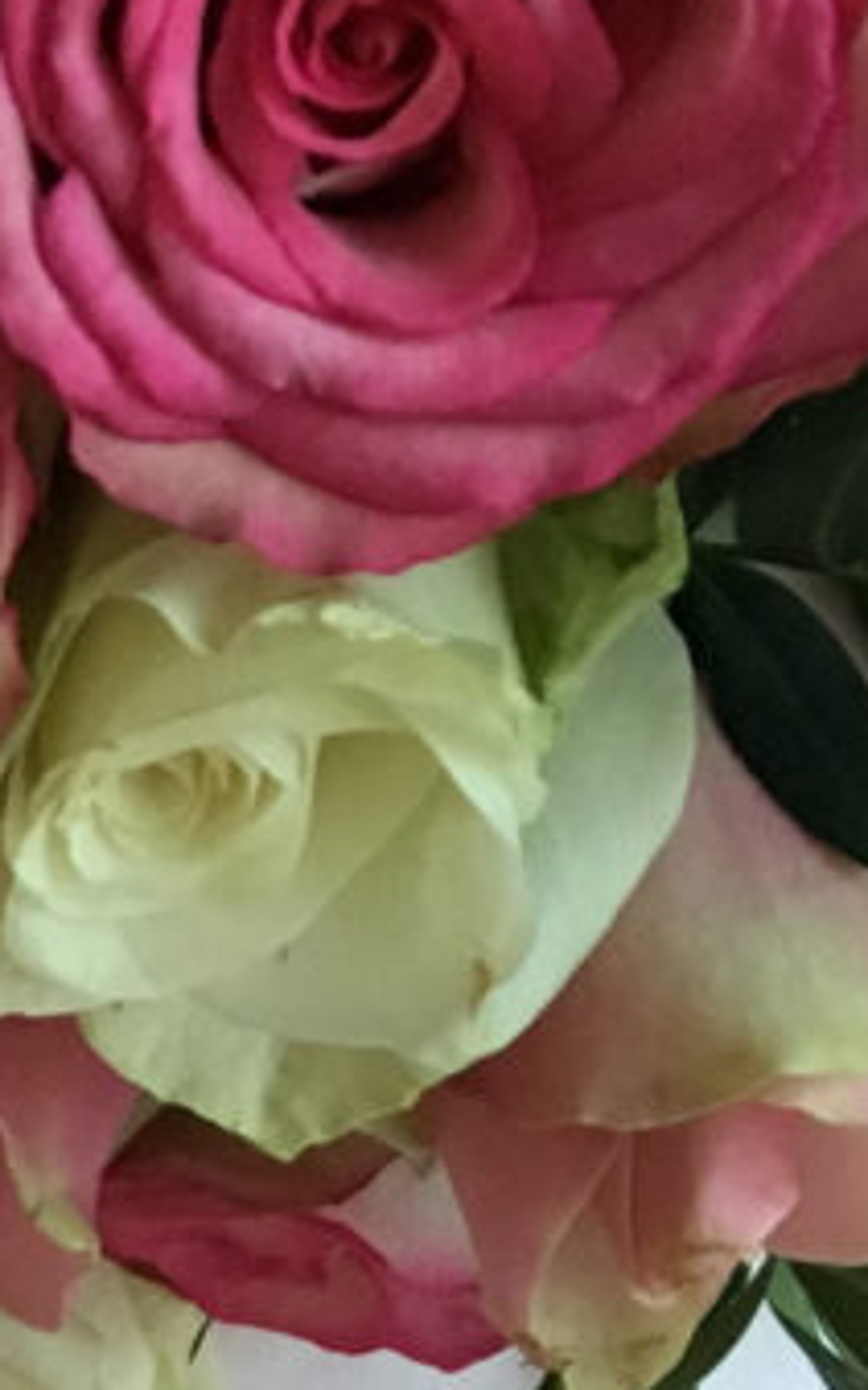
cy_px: 2533
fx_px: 5379
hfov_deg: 8.3
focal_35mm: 142
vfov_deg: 13.2
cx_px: -1419
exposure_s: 1/33
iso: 160
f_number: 2.2
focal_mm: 4.15
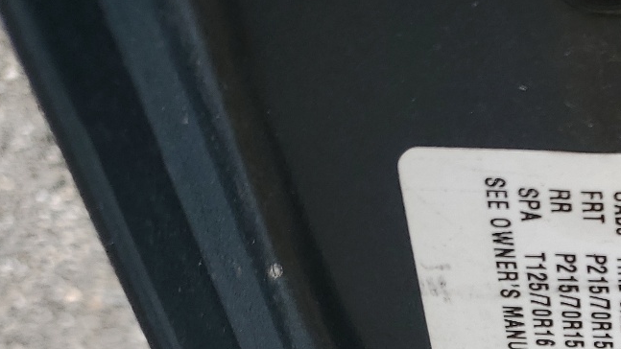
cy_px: 503
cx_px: 717
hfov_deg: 27.1
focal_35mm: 70
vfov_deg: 16.0
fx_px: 1153
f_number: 1.5
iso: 50
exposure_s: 1/400
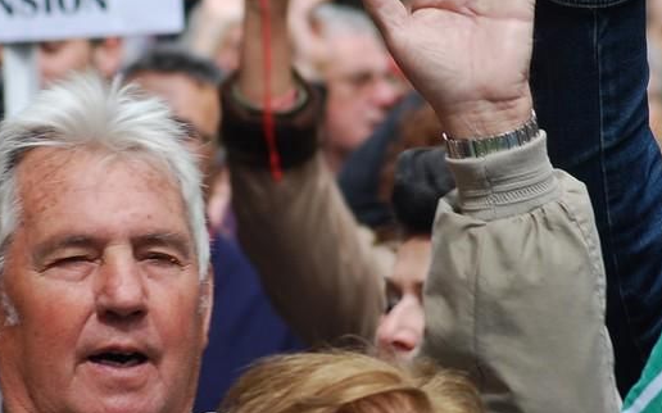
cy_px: 210
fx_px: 10627
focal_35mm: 589
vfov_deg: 2.2
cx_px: 312
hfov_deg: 3.6
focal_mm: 155
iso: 200
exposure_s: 1/125
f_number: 8
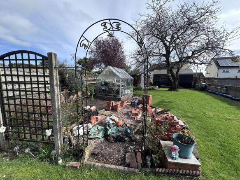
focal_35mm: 14
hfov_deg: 102.1
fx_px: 97
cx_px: 120
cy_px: 90
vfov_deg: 85.7
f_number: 2.2
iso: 40
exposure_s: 1/686
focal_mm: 2.22
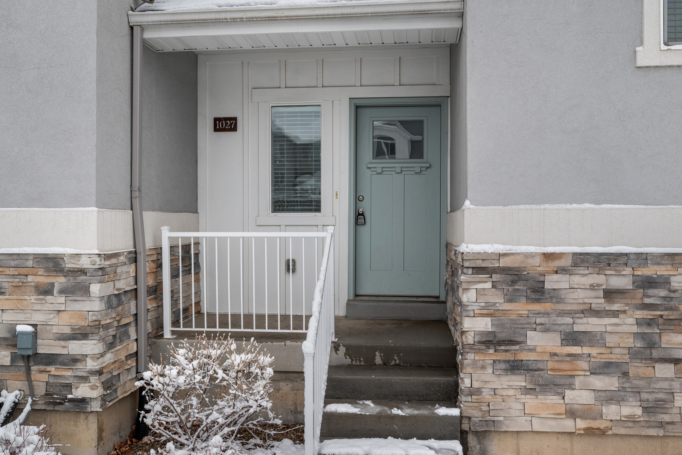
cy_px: 228
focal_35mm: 30
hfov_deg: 61.9
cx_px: 341
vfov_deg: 43.6
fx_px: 569
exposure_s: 1/125
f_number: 8
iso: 800
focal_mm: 30
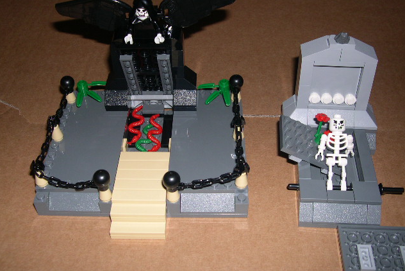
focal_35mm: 40
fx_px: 450
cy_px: 123
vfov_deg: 33.4
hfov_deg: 48.4
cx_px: 203
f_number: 7.6
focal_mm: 8
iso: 100
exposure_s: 1/60
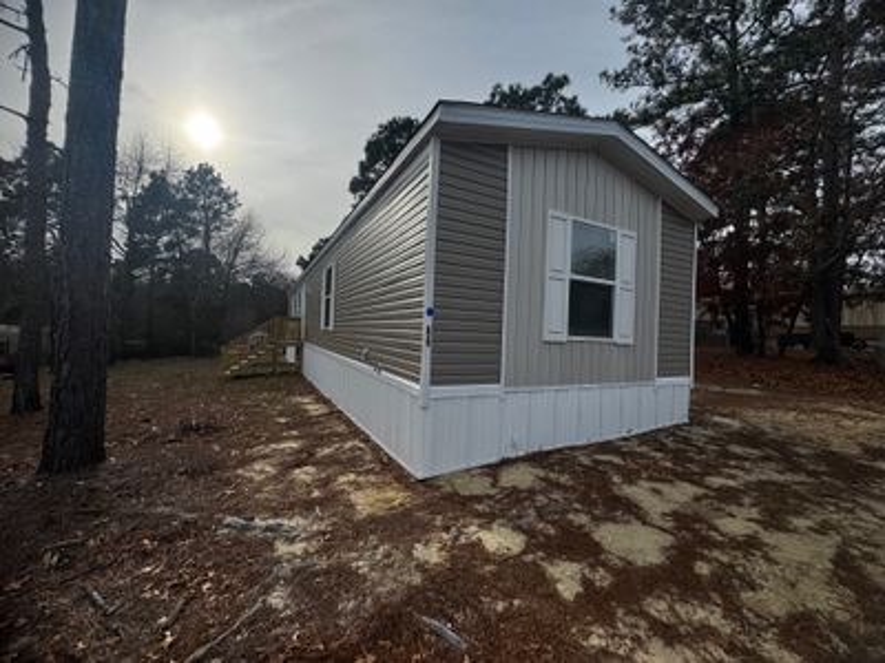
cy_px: 332
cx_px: 442
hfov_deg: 102.1
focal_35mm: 14
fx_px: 358
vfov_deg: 85.7
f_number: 2.2
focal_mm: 2.22
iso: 50
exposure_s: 1/3106
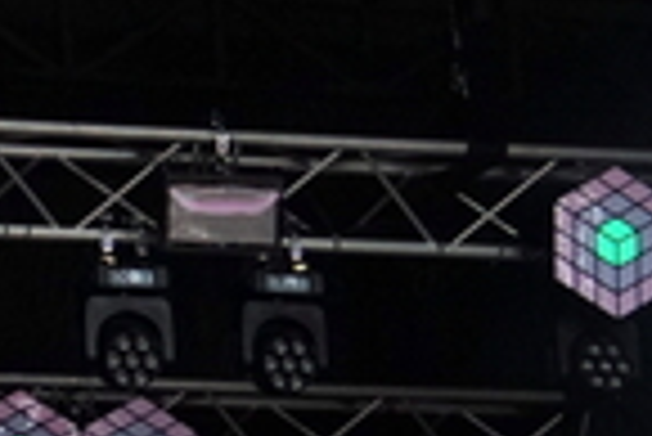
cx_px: -247
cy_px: 847
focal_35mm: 186
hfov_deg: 10.7
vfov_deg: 7.2
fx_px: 3372
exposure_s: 1/2000
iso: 1000
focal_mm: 30
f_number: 4
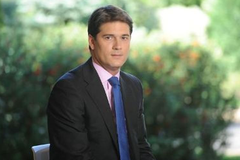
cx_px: 119
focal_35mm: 202
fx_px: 1345
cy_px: 80
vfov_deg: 6.8
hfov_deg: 10.2
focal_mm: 200
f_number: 4
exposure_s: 1/125
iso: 200
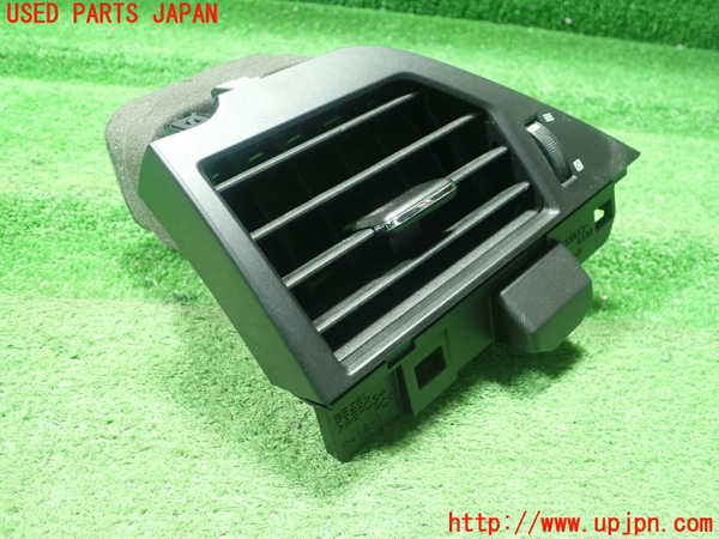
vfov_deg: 46.8
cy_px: 270
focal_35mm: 30
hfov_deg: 60.0
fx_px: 623
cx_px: 360
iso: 800
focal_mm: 5.5
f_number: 2.3
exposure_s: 1/50
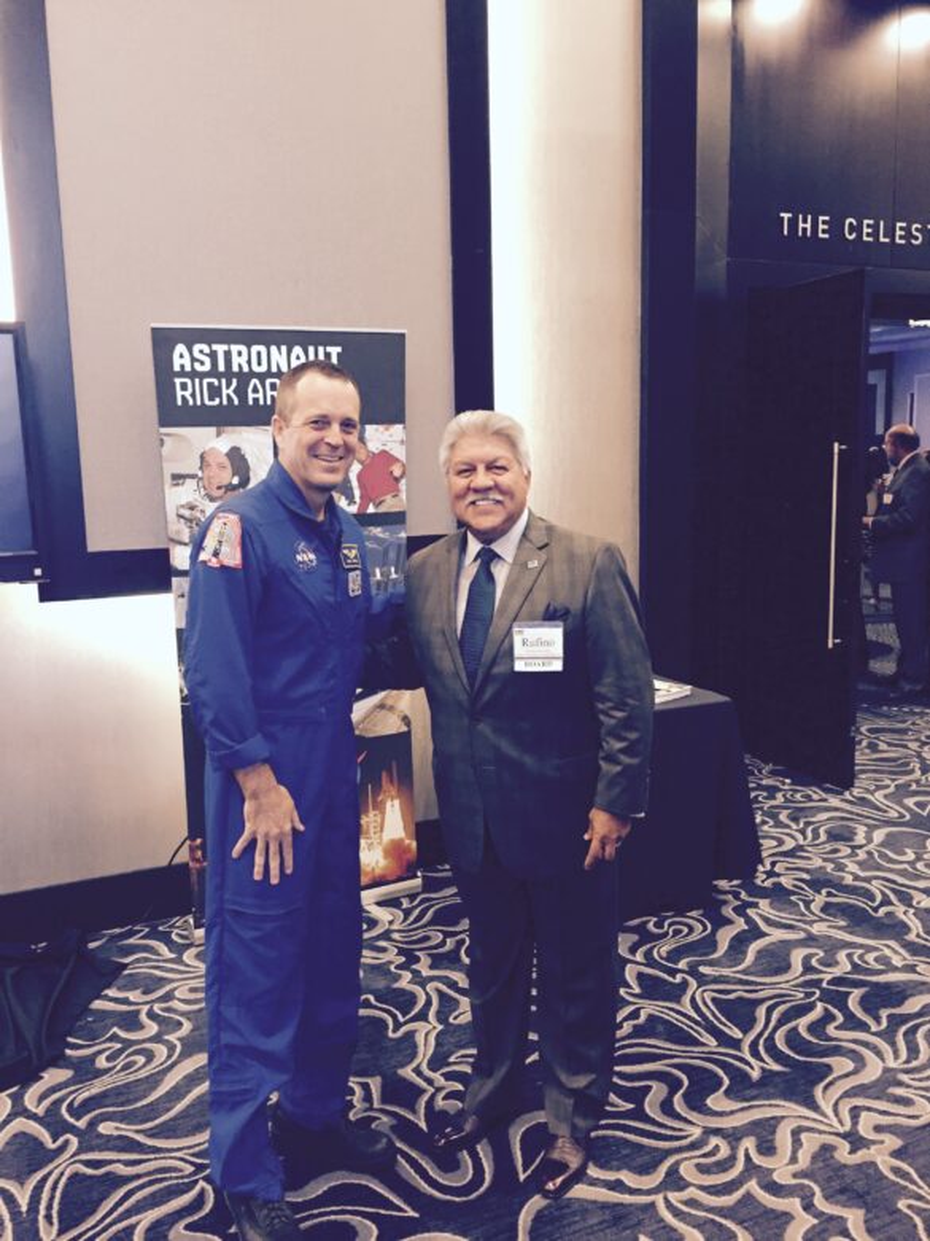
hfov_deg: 48.2
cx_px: 465
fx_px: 1039
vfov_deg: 61.7
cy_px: 620
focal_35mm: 29
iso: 250
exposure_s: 1/15
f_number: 2.2
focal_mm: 4.15
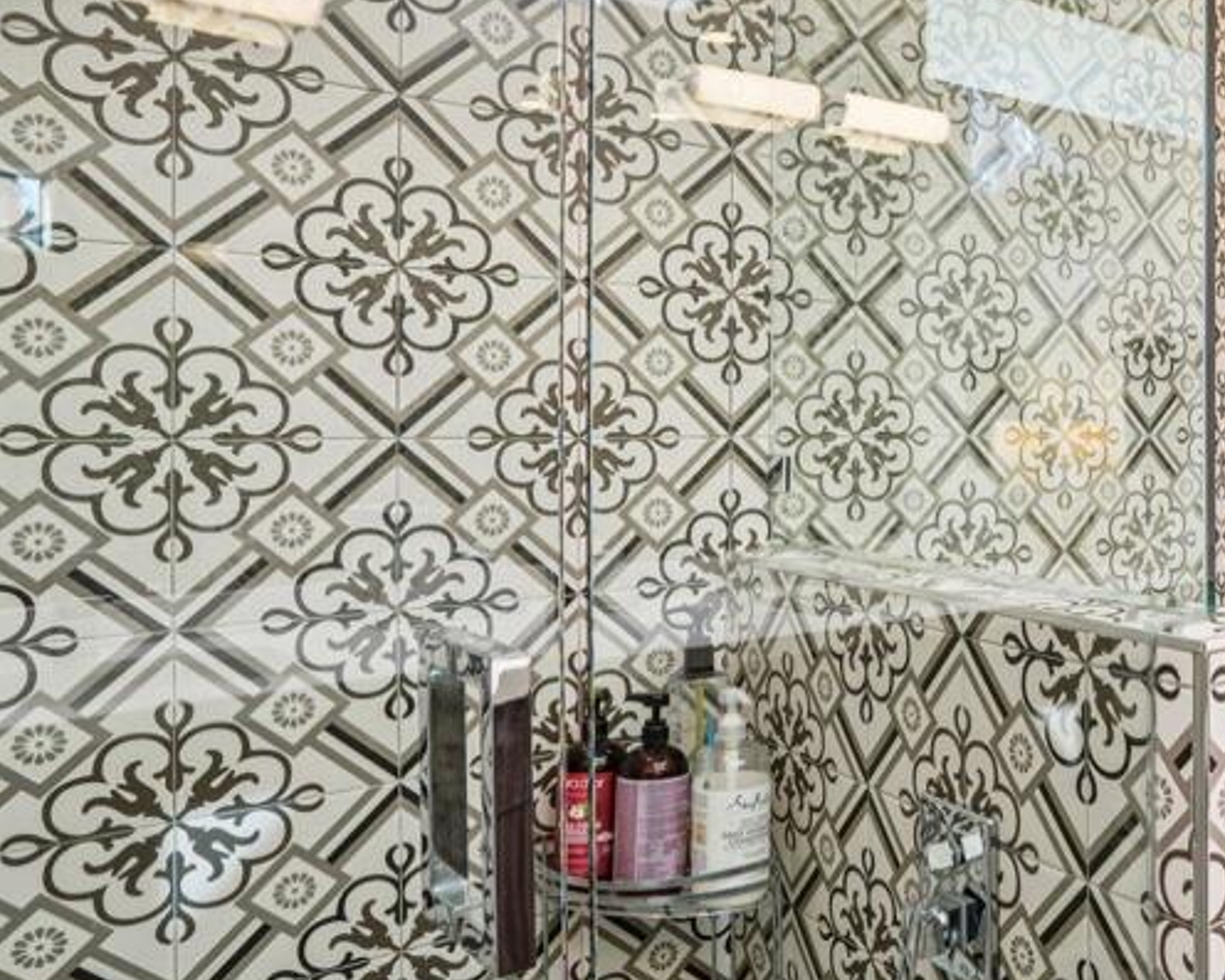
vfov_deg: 47.0
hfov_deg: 47.6
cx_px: 1220
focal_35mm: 31
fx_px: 1124
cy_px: 430
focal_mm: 16
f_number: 8
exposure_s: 1/30
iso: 250
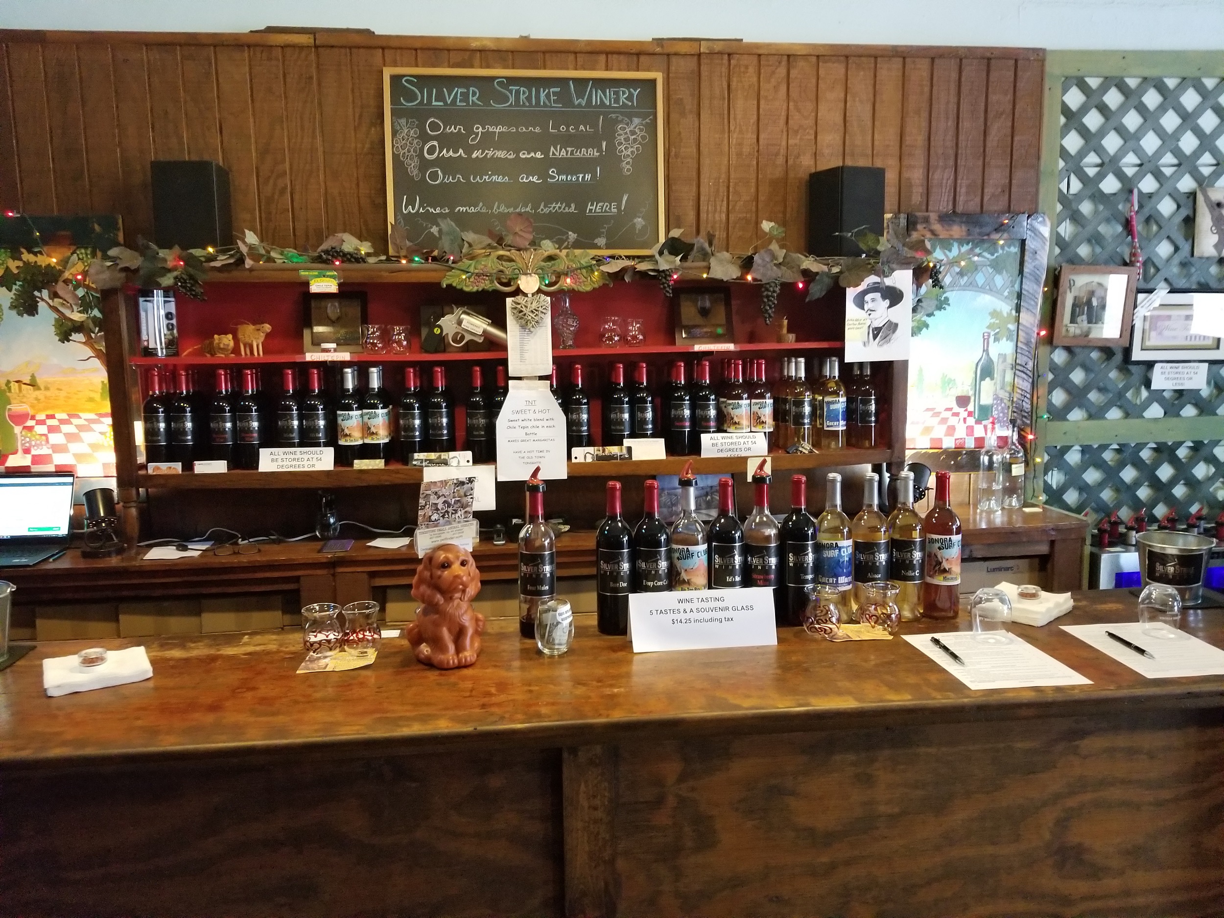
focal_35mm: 26
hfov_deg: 67.3
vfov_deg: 53.1
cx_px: 612
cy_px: 459
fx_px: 919
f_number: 1.7
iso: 800
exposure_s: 1/60
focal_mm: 4.3
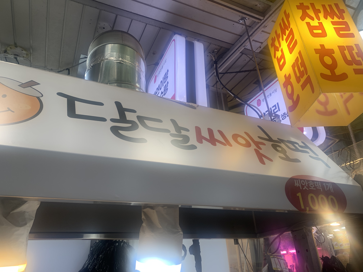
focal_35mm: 26
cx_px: 182
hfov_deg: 67.3
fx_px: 273
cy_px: 136
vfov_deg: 53.1
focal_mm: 4.25
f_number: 1.8
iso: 40
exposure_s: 1/120
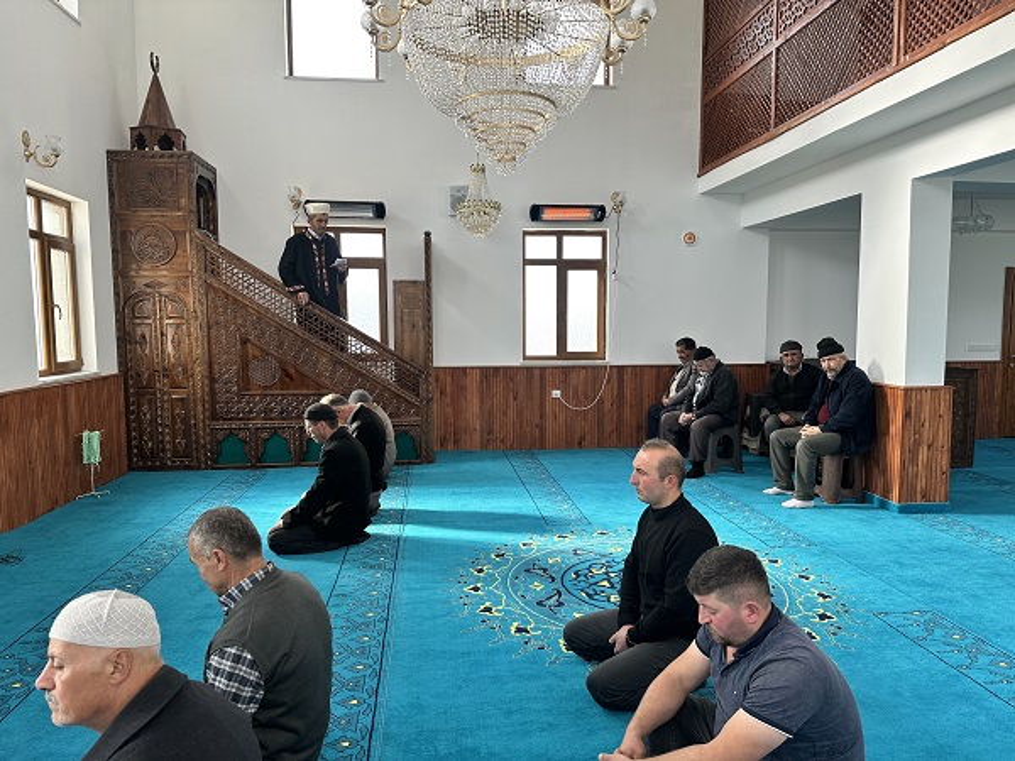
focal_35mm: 24
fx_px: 704
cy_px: 380
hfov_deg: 71.6
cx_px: 508
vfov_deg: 56.8
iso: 64
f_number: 1.78
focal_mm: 6.86
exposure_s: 1/121
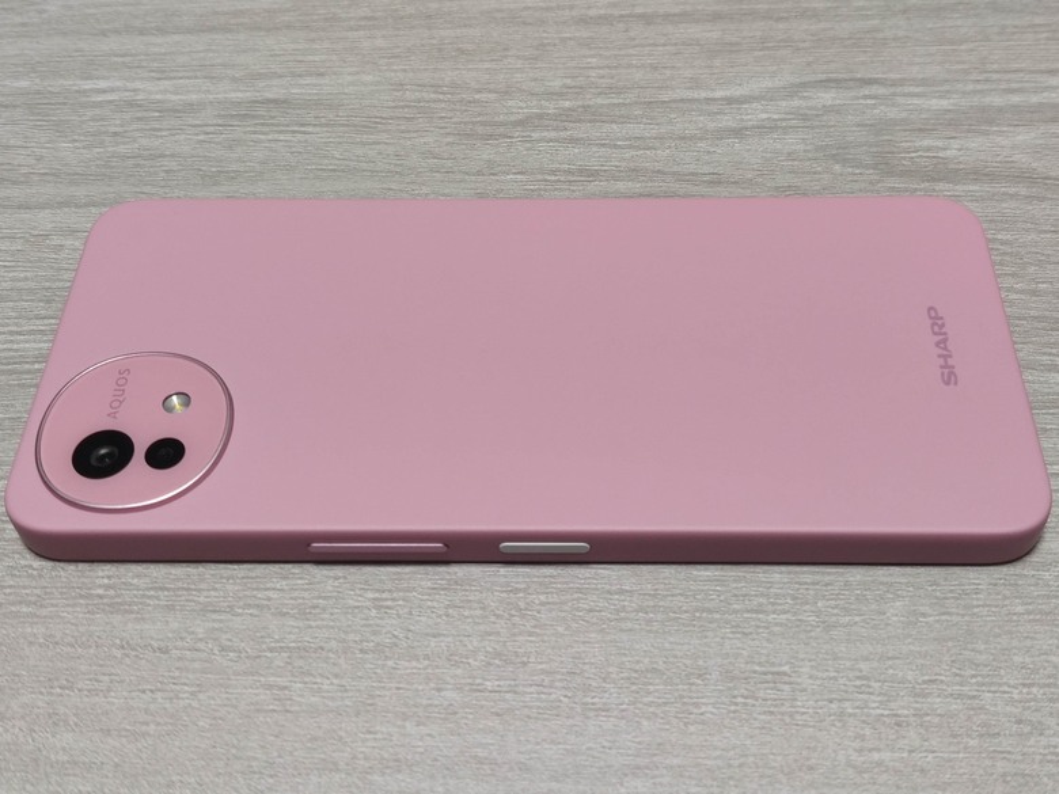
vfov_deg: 35.1
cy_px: 397
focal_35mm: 41
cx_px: 530
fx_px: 1254
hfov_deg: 45.8
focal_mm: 4.75
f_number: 1.75
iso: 1160
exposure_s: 1/120
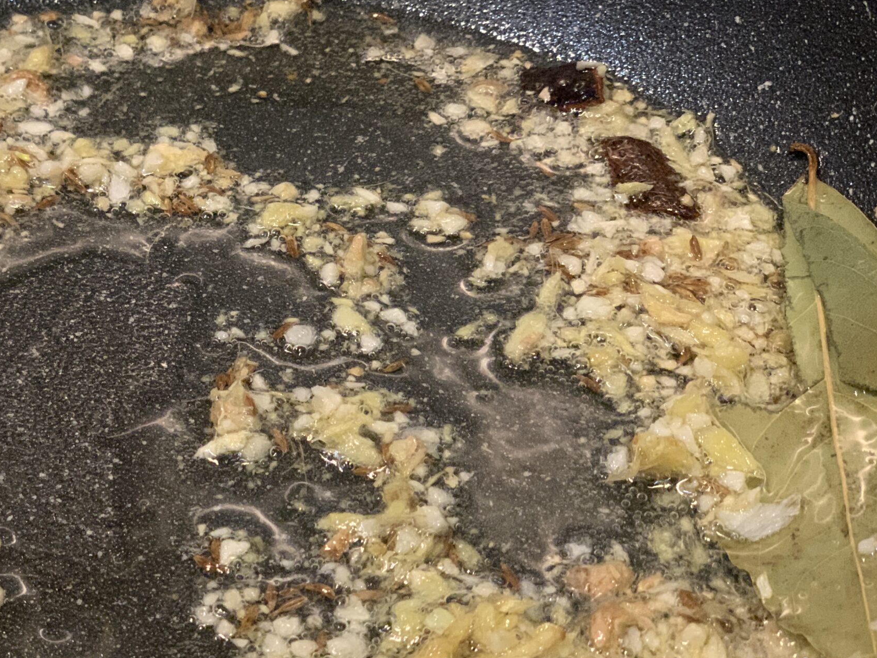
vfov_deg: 18.6
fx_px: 2002
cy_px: 402
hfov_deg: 24.4
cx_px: 222
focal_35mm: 79
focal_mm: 6
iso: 400
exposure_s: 1/50
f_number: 2.4
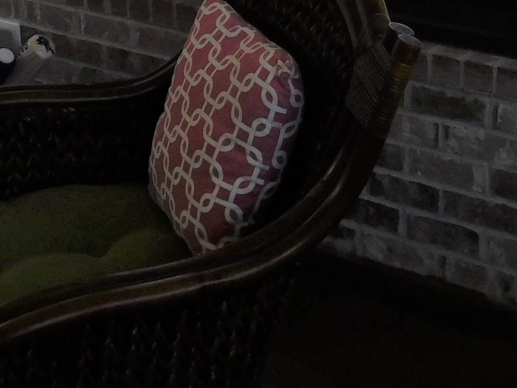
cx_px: 345
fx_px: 1076
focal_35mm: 72
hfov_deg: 26.9
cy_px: -187
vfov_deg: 18.3
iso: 125
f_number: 3
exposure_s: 1/250
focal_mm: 4
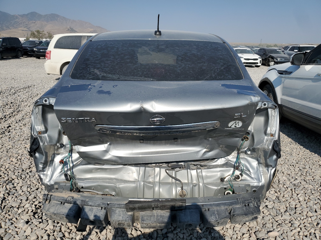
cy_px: 120
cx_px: 160
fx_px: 241
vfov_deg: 53.1
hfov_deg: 67.3
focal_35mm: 26
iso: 50
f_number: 1.5
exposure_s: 1/10000
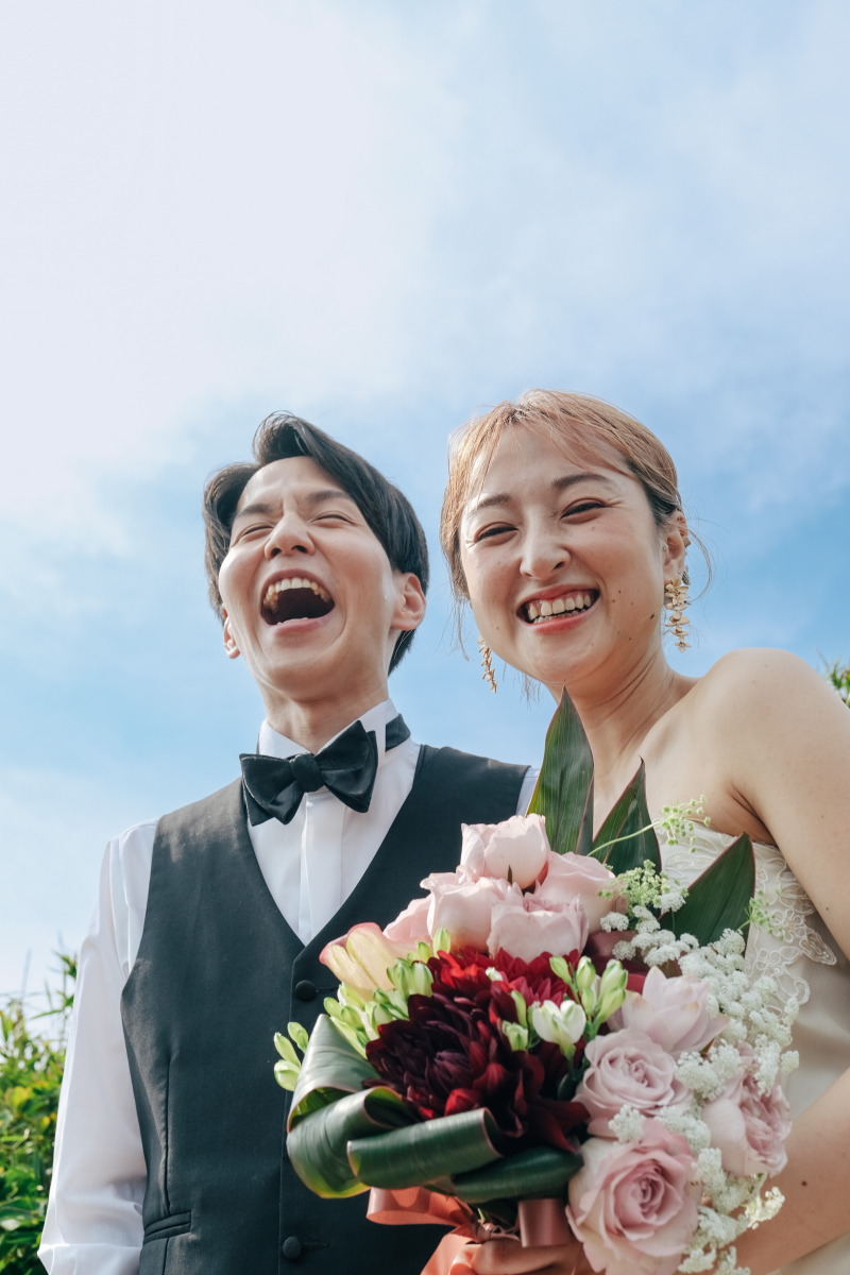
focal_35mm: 44
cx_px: 425
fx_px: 1558
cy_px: 638
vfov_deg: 44.5
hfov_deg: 30.5
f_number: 5
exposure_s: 1/500
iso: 160
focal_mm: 29.2
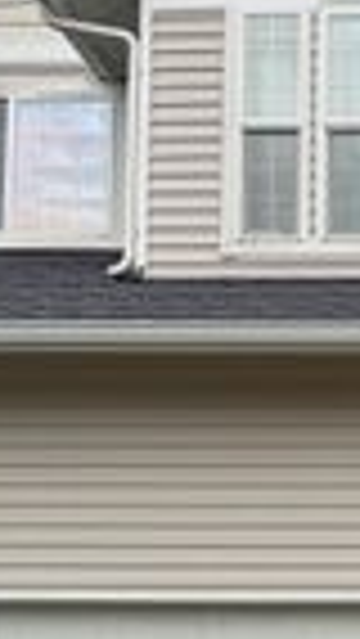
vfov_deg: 22.3
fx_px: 1559
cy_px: 641
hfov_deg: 12.5
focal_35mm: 92
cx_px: 558
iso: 80
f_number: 1.78
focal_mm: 6.76
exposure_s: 1/858
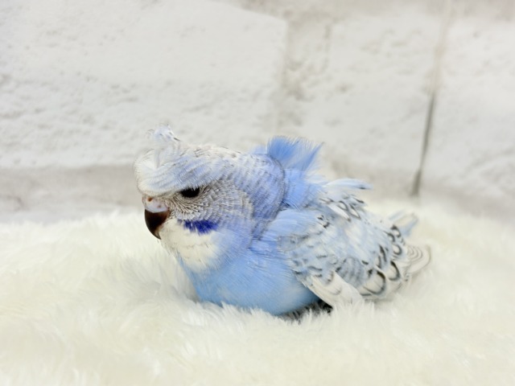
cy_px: 193
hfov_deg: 36.8
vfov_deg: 28.0
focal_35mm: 52
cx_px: 258
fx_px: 774
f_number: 1.6
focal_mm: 5.96
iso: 64
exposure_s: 1/100
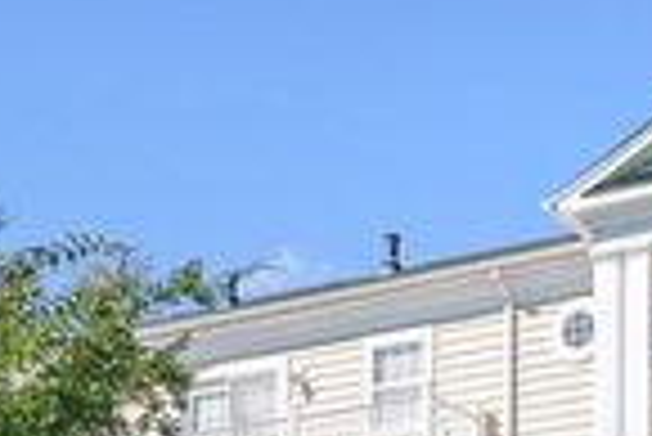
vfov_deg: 19.1
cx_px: 621
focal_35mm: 69
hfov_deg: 27.8
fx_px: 1251
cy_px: 461
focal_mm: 20
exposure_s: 1/1600
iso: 360
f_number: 8
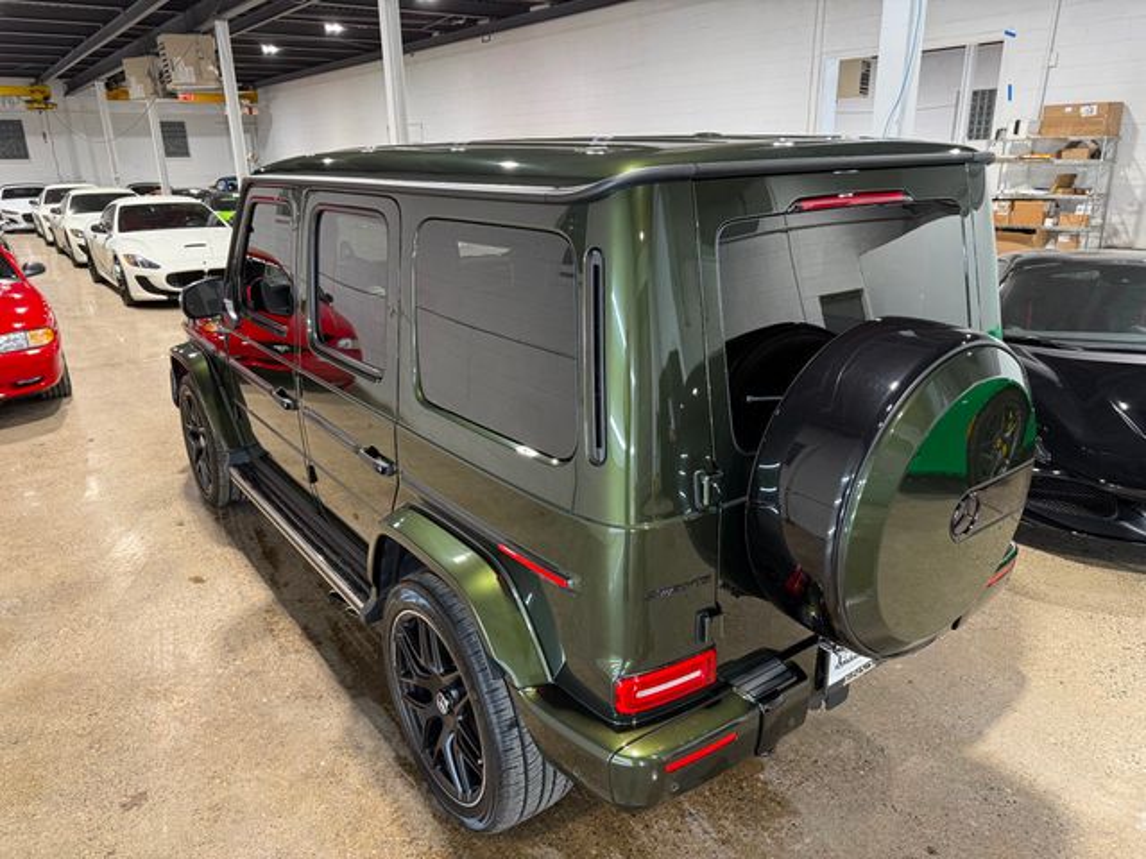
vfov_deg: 56.8
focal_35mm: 24
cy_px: 430
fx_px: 795
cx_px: 573
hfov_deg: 71.6
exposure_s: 1/60
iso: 100
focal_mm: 6.76
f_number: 1.78
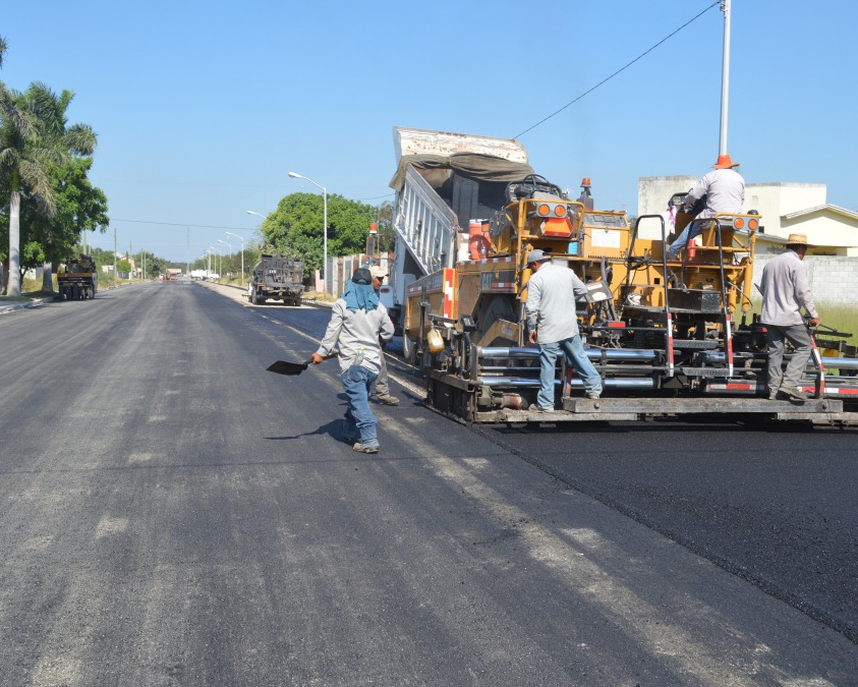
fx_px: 1041
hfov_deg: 44.8
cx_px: 426
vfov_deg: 36.5
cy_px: 344
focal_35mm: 41
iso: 100
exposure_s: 1/250
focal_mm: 24
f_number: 8
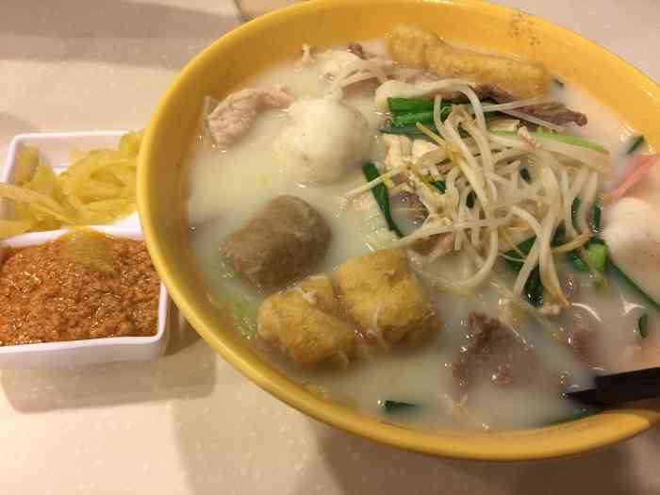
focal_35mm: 29
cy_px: 248
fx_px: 553
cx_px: 330
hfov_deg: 61.7
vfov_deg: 48.2
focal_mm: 4.15
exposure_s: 1/17
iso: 50
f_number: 2.2
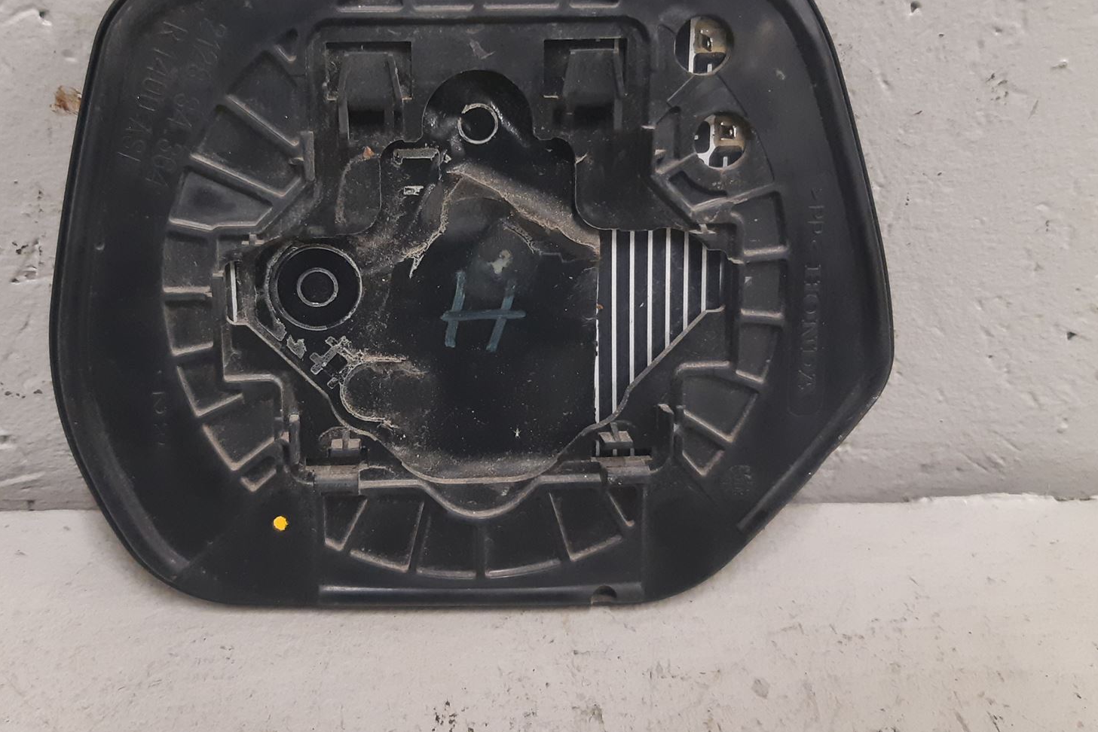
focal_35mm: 38
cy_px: 273
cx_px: 442
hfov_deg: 50.4
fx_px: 1159
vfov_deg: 34.9
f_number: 1.7
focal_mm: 3.93
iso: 250
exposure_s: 1/50
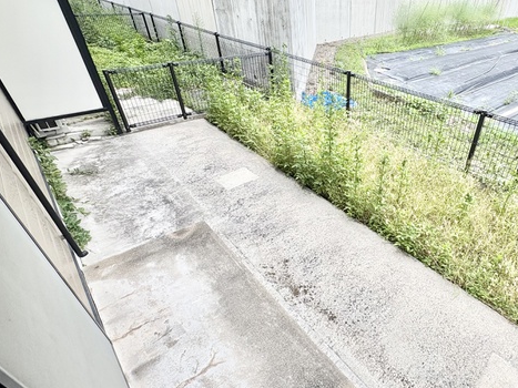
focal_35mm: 21
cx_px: 349
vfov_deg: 63.4
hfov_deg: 76.3
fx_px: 314
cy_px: 201
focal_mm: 2.22
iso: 40
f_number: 2.2
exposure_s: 1/233
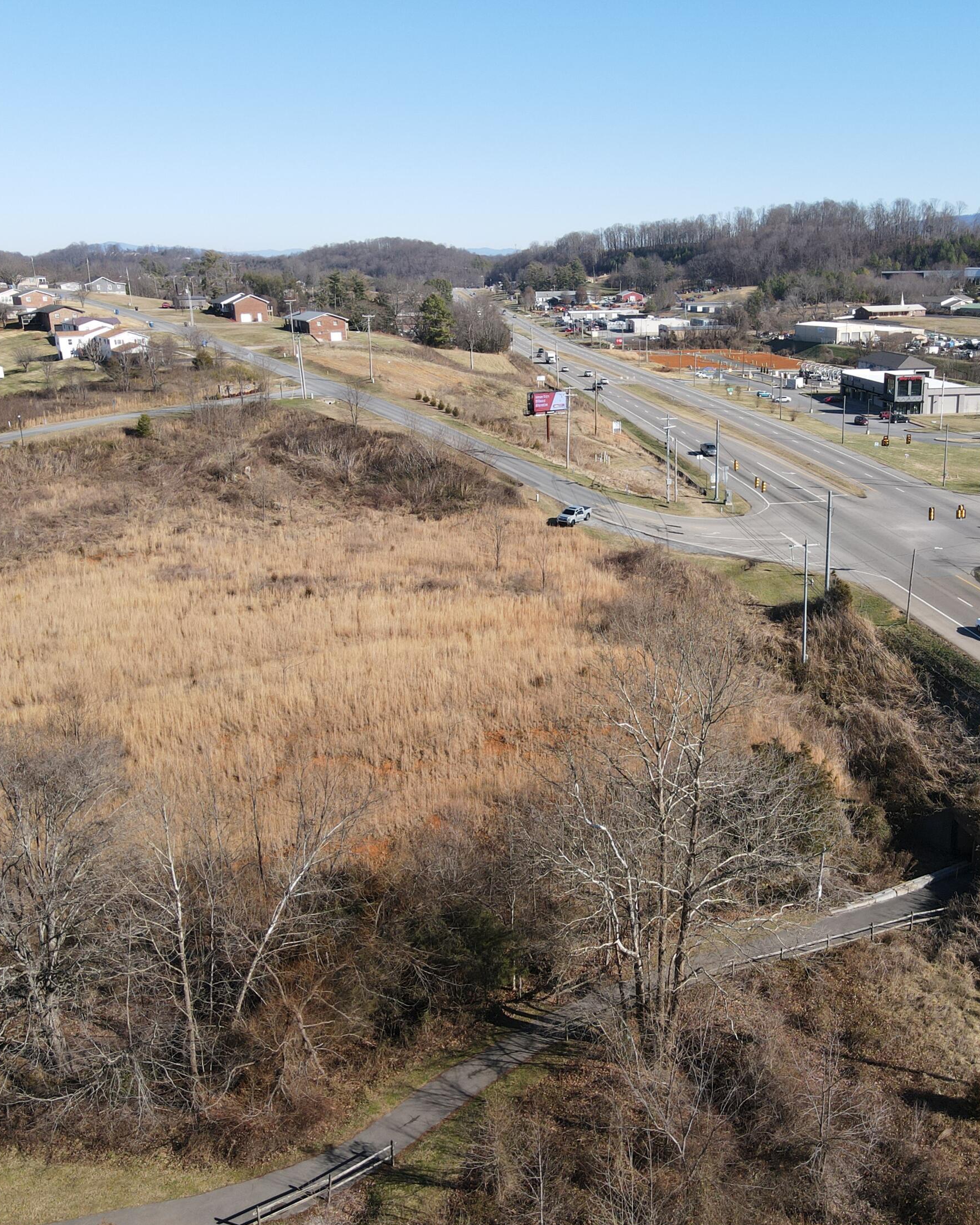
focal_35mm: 32
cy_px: 627
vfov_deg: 55.7
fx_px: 1160
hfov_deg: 45.4
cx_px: 608
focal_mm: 4.5
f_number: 2.8
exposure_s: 1/500
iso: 100
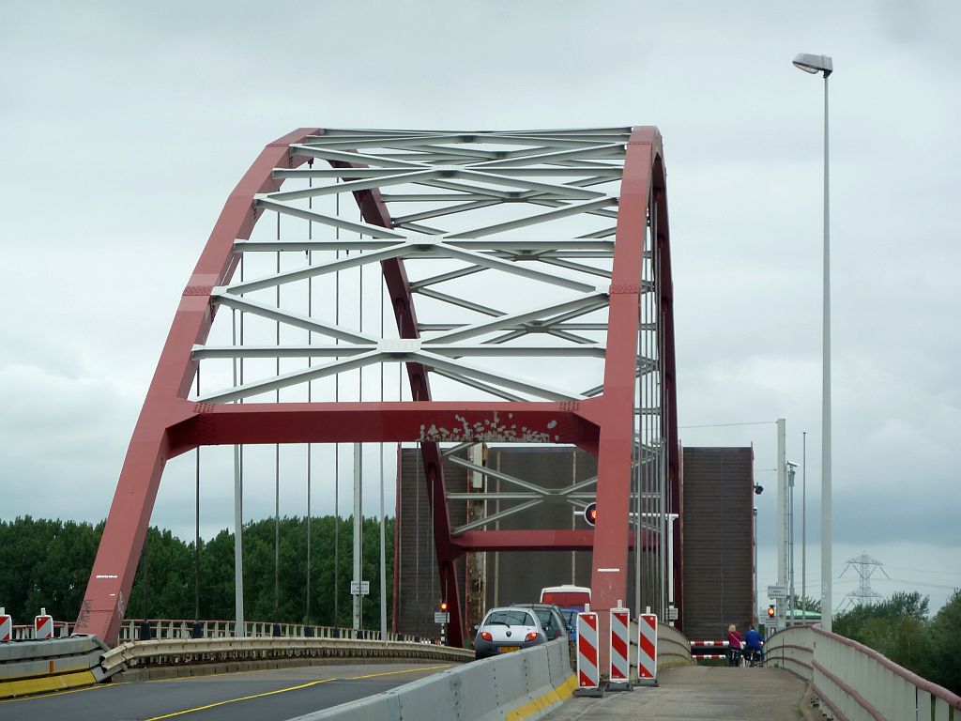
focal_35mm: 158
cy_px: 360
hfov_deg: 12.5
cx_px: 480
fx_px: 4386
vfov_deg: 9.4
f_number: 4.5
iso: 80
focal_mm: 25.9
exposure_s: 1/250
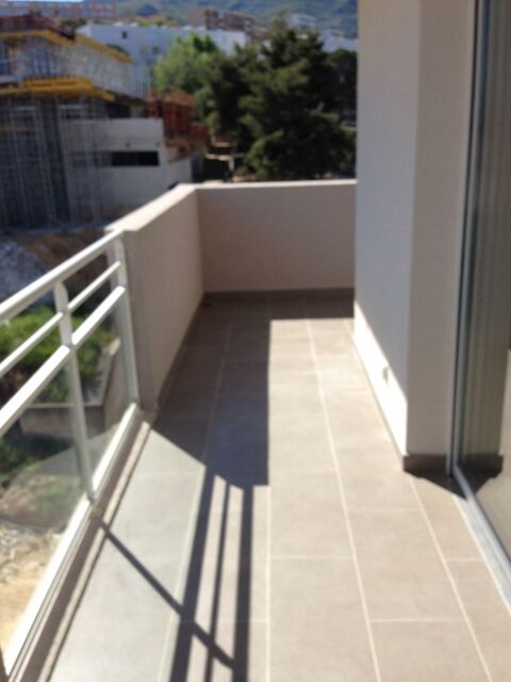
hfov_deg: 42.9
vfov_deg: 55.4
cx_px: 256
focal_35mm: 33
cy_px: 341
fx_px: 650
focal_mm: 4.12
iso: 50
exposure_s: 1/1205
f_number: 2.4
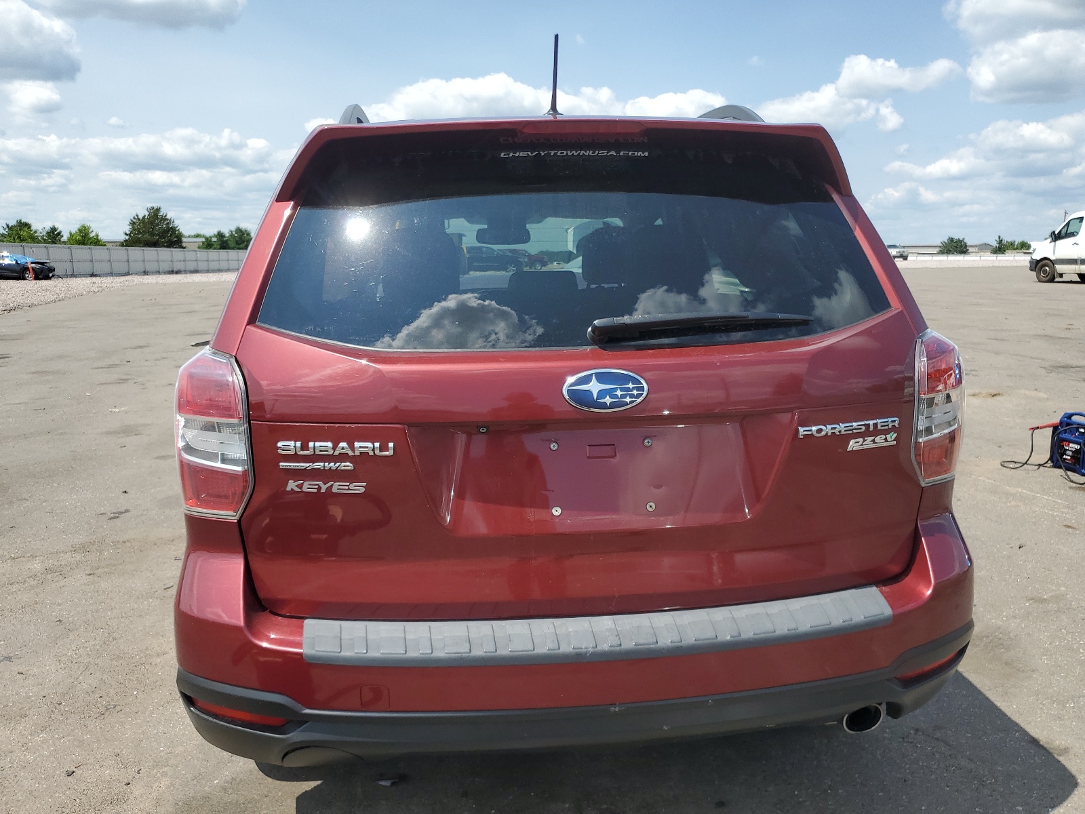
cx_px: 542
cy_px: 407
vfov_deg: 53.1
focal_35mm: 26
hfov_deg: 67.3
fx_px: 815
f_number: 1.5
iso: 50
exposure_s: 1/2500
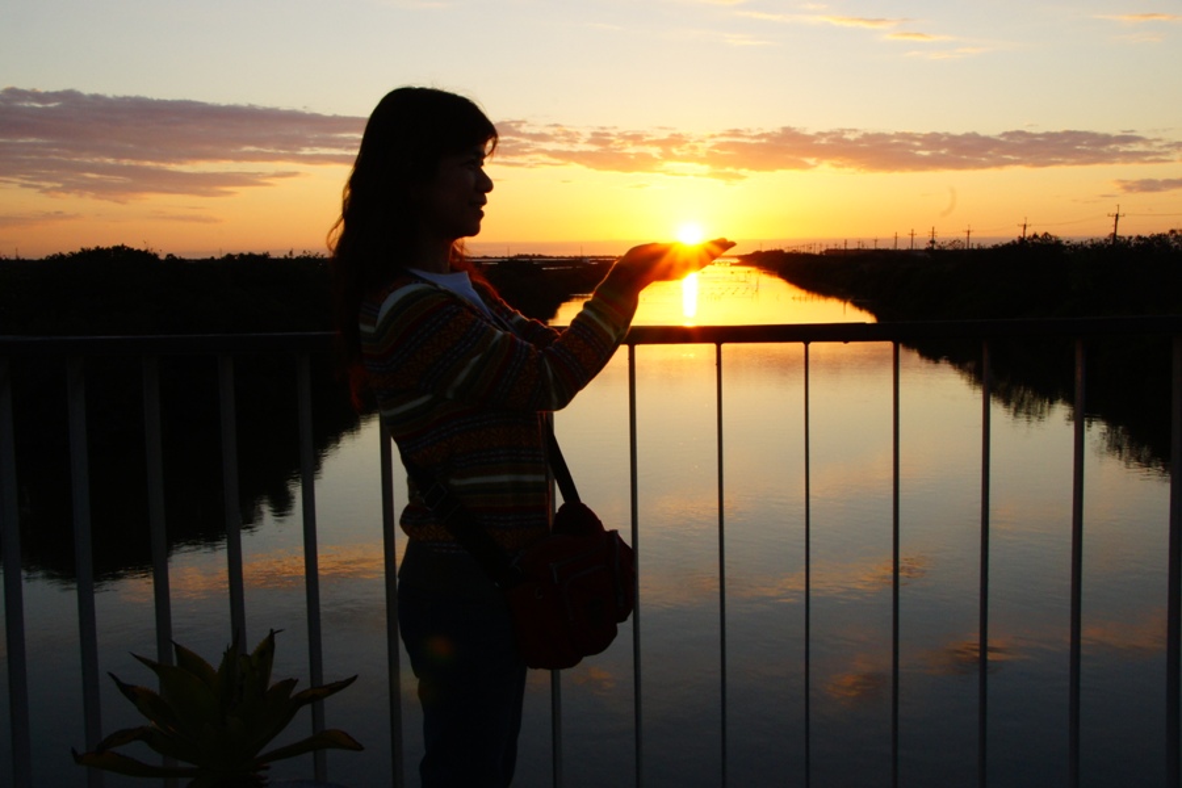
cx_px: 591
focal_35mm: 39
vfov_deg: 34.2
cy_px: 394
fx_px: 1280
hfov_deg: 49.6
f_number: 22
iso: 640
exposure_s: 1/40
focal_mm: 26
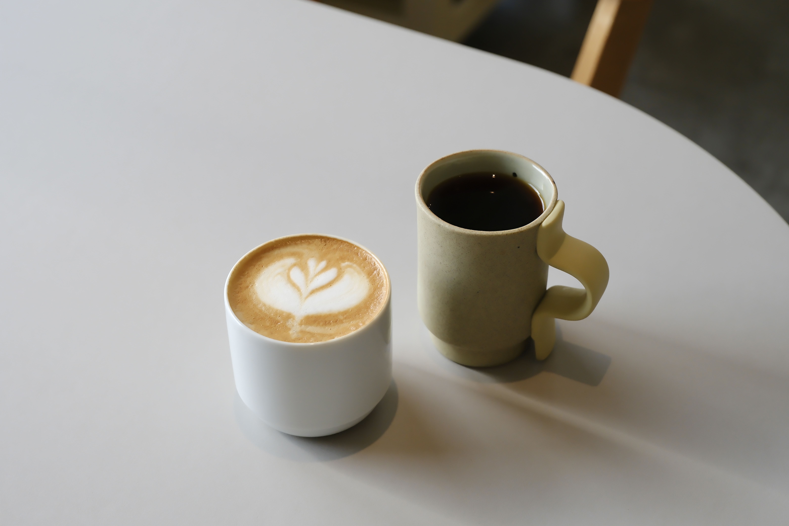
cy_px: 263
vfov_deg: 22.3
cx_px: 394
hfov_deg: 32.9
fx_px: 1337
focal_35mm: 61
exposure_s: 1/800
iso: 1000
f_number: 4.3
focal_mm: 40.8
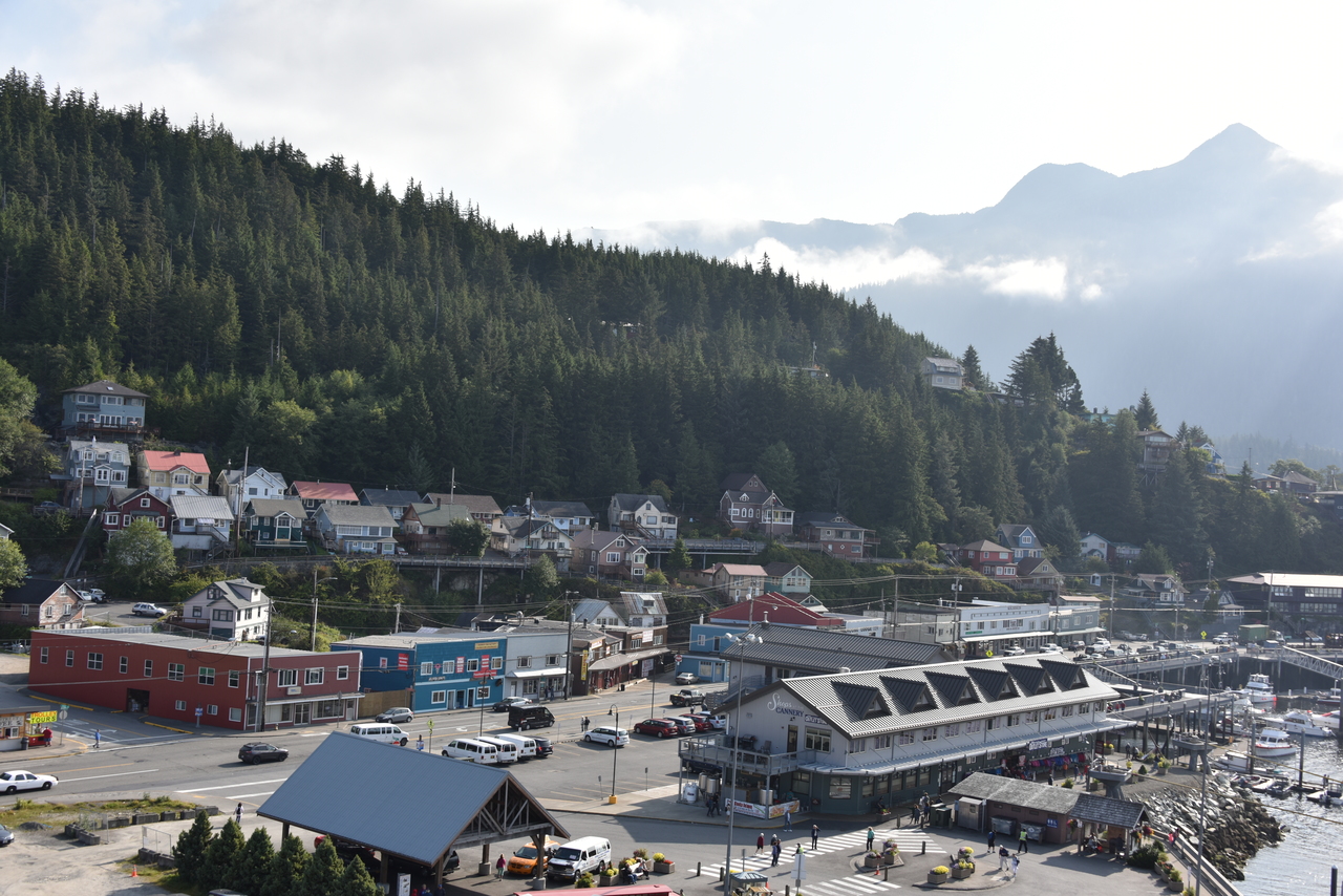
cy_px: 448
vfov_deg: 33.4
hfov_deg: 48.4
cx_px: 672
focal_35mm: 40
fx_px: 1492
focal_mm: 40
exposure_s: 1/250
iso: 100
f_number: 8
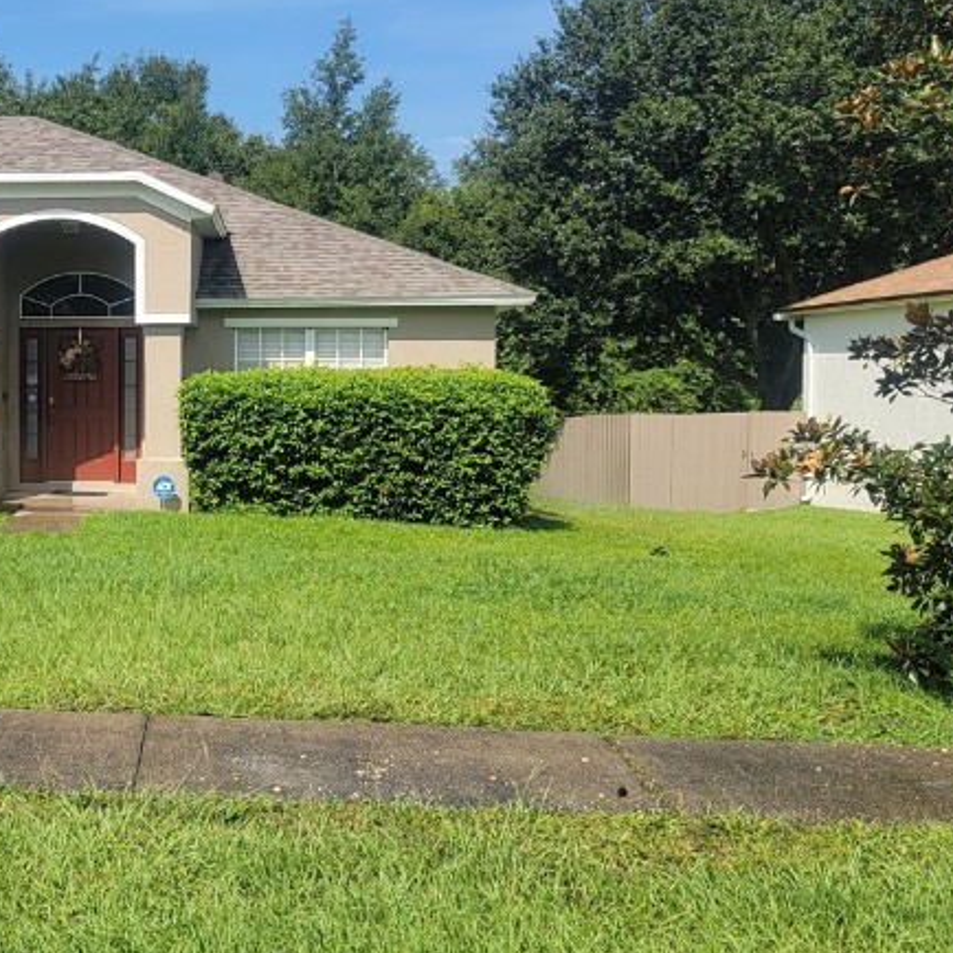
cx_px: 37
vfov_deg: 33.9
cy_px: 397
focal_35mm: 50
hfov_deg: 31.8
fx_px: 1557
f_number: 1.8
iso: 16
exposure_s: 1/919
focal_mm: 6.7
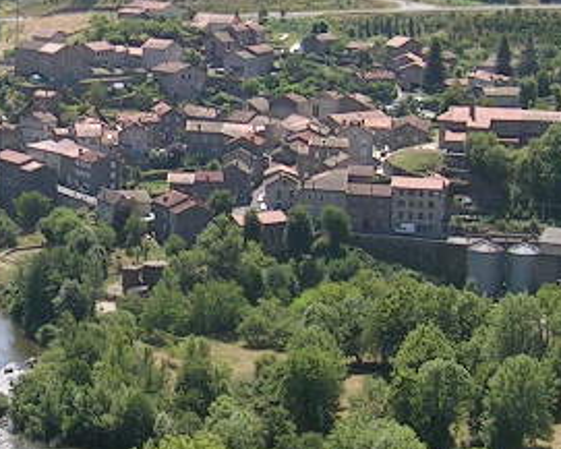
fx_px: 2143
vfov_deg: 11.9
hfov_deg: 14.8
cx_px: 108
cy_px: 132
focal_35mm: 129
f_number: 4.8
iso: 50
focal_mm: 5.4
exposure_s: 1/252
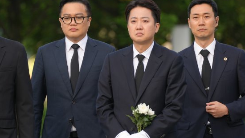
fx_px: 3958
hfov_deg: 3.5
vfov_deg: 2.0
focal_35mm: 609
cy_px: 84
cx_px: 120
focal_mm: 400
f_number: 5.6
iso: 400
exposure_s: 1/500
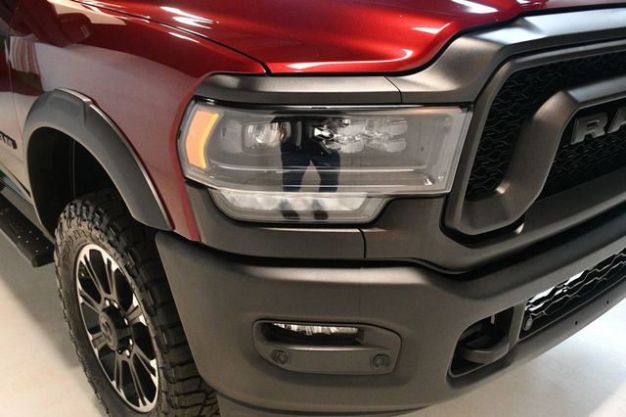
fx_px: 626
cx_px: 313
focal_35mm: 36
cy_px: 208
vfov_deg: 36.8
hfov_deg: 53.2
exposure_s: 1/125
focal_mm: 24
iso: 3200
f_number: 3.8
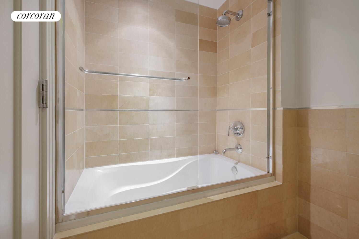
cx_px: 180
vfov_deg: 81.3
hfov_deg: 104.2
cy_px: 120
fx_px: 140
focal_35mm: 14
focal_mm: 14
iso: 320
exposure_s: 1/2
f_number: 8
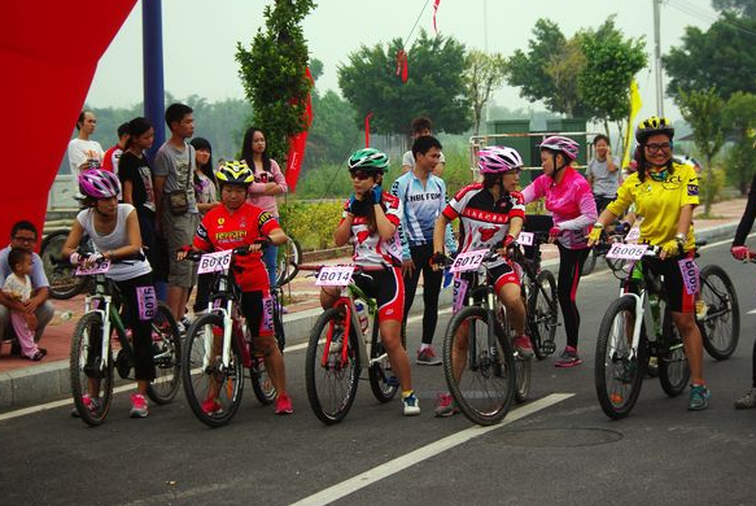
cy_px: 224
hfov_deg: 22.6
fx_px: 1892
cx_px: 438
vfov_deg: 15.2
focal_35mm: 90
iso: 100
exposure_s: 1/500
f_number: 4
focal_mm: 50
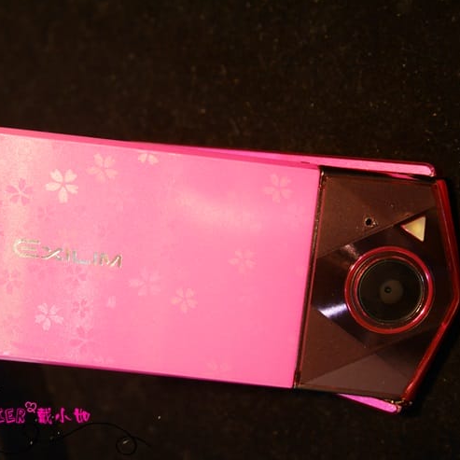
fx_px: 646
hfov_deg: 39.2
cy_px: 230
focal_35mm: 43
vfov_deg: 39.2
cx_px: 225
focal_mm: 18
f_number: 4.2
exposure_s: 1/60
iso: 500
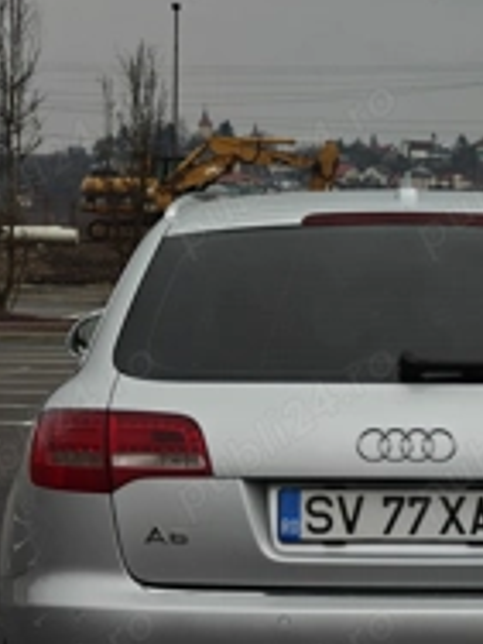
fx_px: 2772
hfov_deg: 9.9
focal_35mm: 149
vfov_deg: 13.2
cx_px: 404
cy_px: 486
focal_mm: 13.3
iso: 100
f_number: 2.6
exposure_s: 1/200
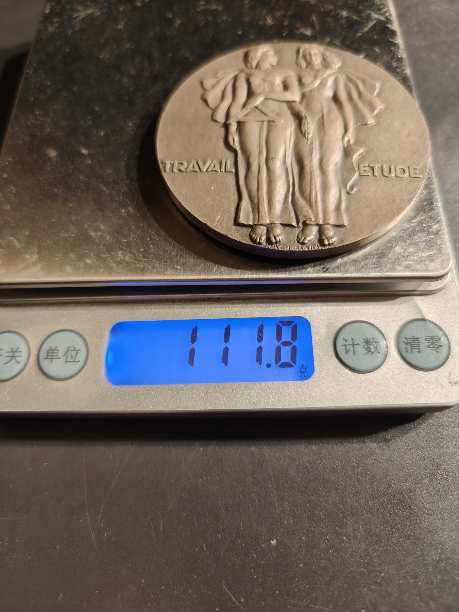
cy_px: 306
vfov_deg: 73.9
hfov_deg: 58.9
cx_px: 230
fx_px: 407
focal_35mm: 23
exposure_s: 1/119
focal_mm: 6.06
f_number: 1.6
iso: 250
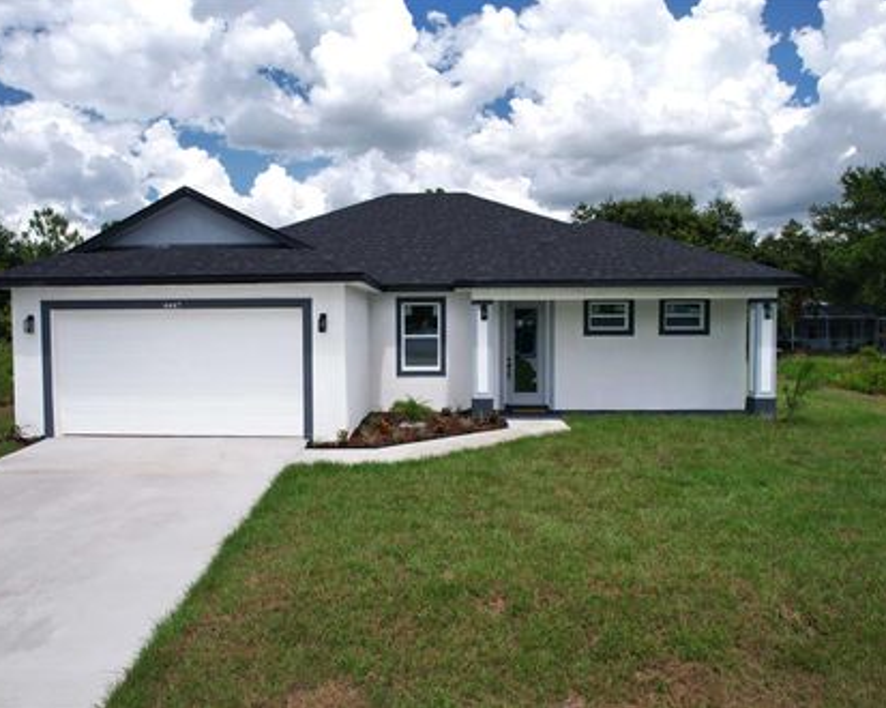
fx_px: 655
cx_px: 403
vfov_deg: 56.8
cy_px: 353
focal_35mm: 25
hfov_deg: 68.0
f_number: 2.8
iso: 100
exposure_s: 1/725
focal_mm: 8.38
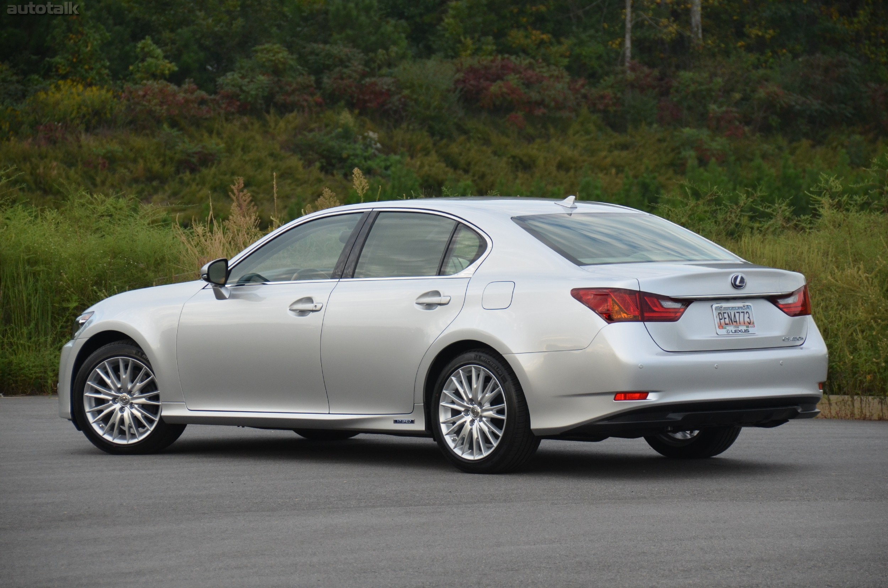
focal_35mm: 168
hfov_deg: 12.3
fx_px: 4136
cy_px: 294
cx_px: 444
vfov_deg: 8.1
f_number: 5.3
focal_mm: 112
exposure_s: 1/800
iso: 800
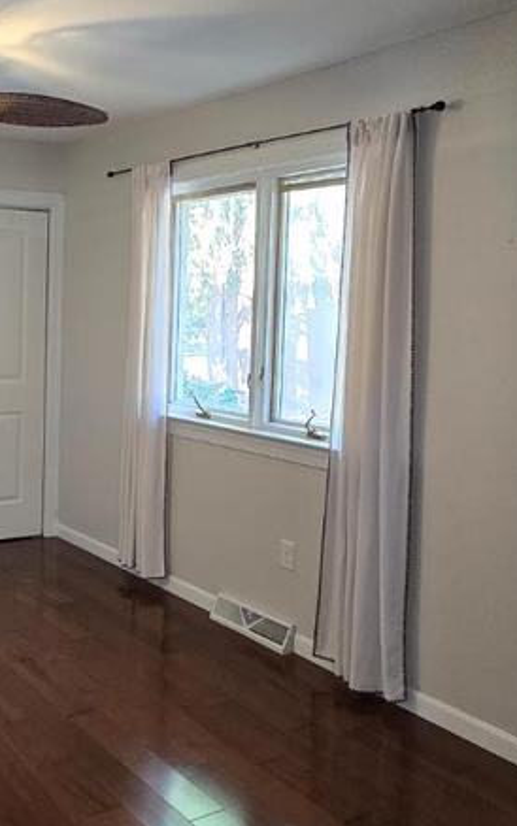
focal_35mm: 34
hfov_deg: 34.2
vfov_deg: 56.4
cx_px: 8
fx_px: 766
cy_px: 351
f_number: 2.2
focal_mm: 2.2
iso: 250
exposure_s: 1/60
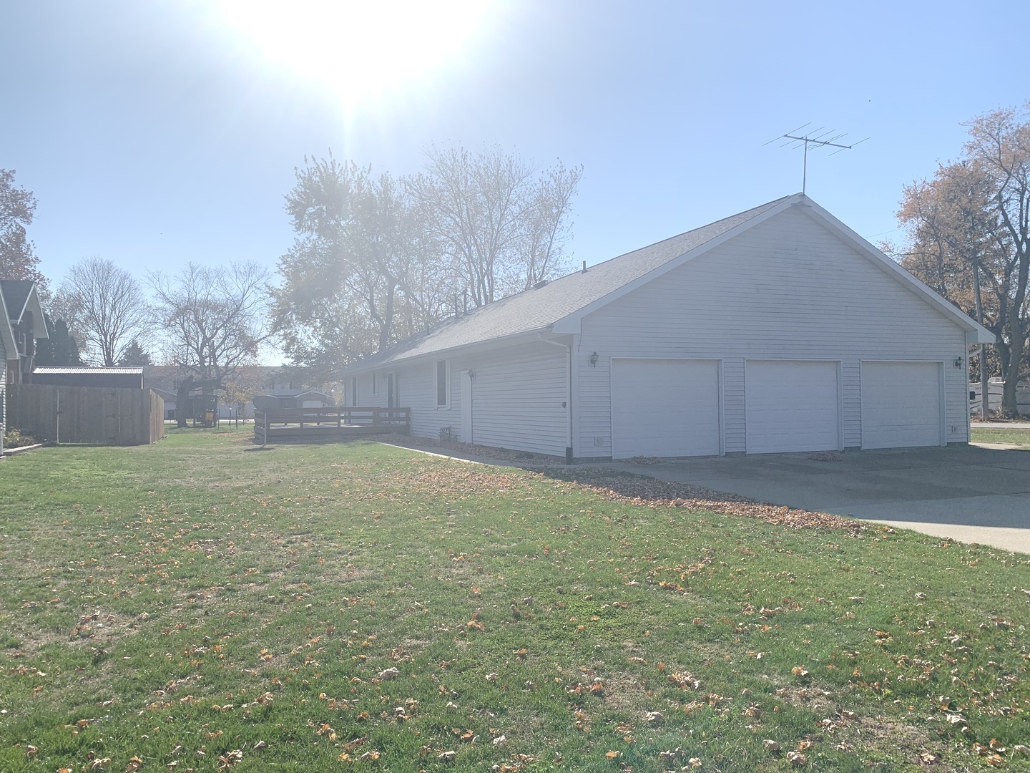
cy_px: 386
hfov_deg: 67.3
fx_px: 774
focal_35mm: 26
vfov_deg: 53.1
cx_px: 515
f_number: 1.8
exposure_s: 1/5405
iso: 25
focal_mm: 4.25
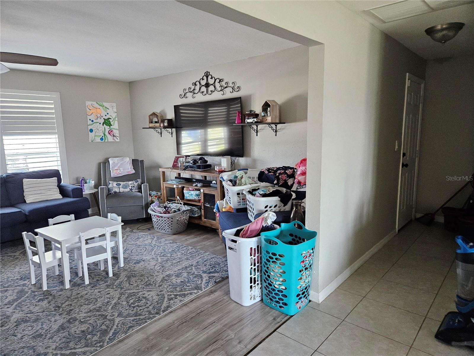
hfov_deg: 73.9
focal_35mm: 23
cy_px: 178
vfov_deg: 58.9
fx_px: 315
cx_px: 237
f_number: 1.8
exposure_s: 1/120
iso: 800
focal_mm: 5.4
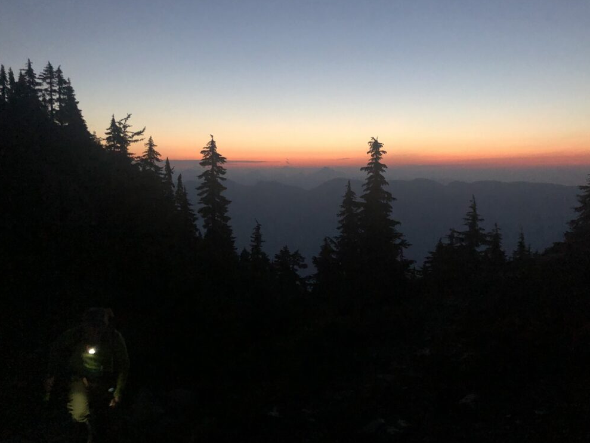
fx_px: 494
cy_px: 223
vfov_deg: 48.2
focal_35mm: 29
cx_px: 299
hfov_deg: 61.7
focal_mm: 3.99
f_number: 1.8
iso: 100
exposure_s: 1/4
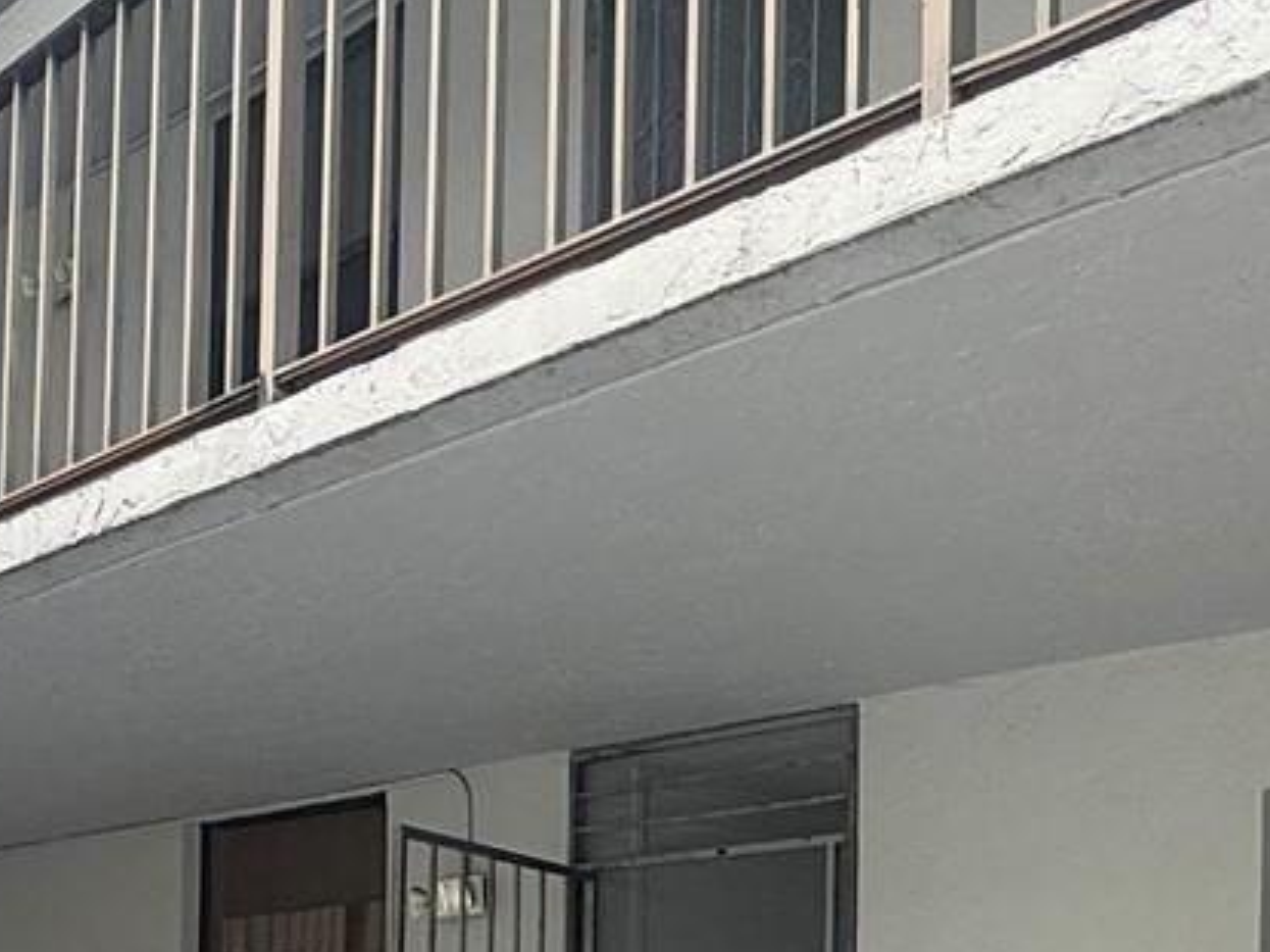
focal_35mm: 54
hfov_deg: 34.1
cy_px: 1087
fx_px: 1981
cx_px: 1080
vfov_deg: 24.9
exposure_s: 1/135
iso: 50
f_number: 2.2
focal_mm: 2.22
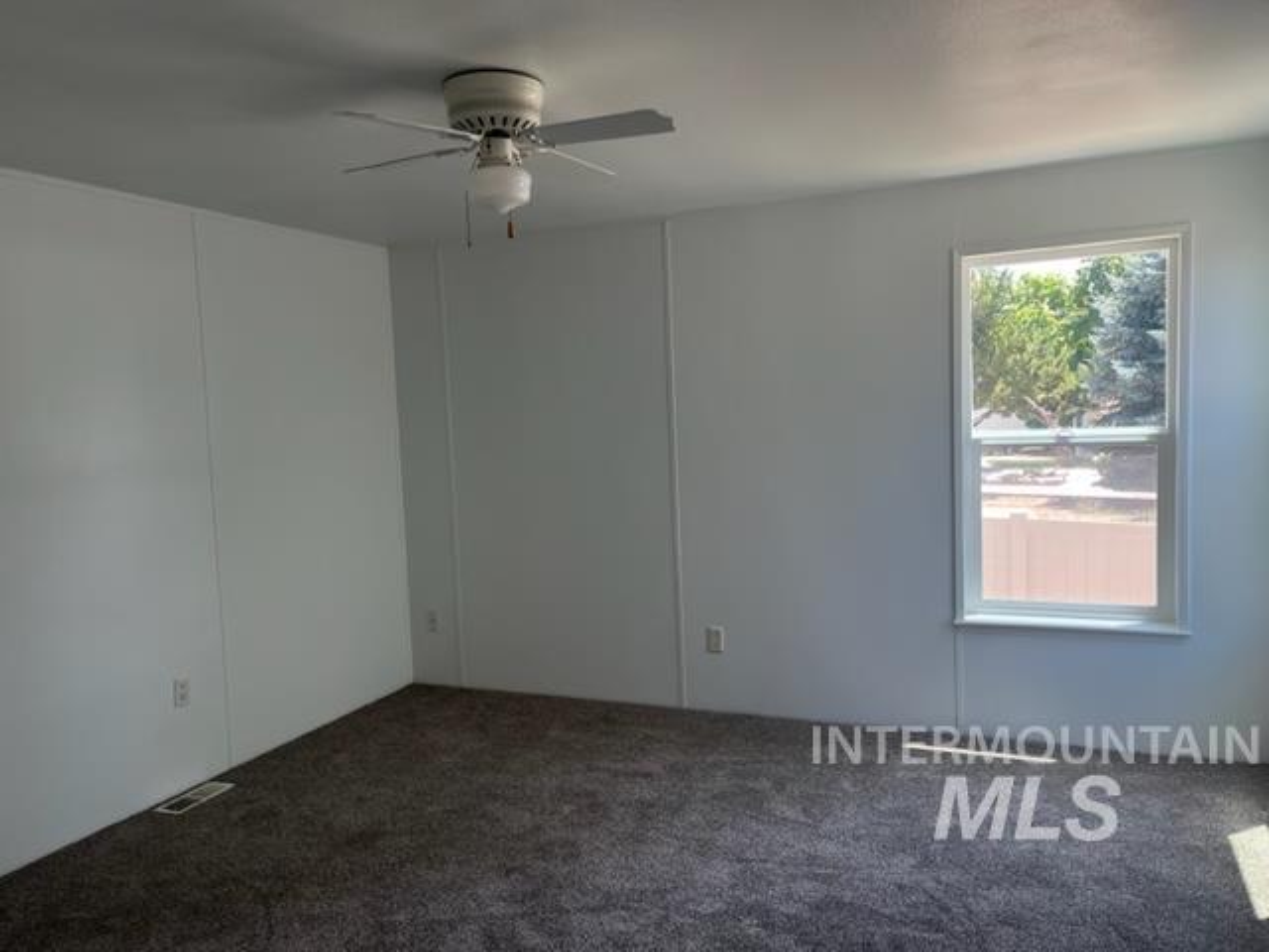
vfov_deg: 53.1
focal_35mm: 26
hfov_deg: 67.3
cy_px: 476
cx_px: 634
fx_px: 953
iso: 50
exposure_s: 1/162
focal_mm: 5.1
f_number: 1.6
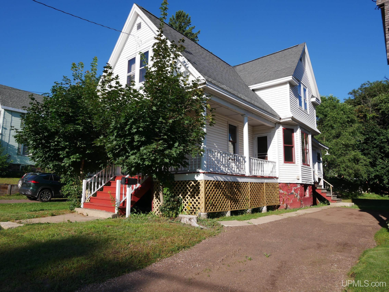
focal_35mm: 24
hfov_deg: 71.6
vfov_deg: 56.8
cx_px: 194
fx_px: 270
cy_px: 146
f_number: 8
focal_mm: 12
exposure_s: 1/400
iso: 200
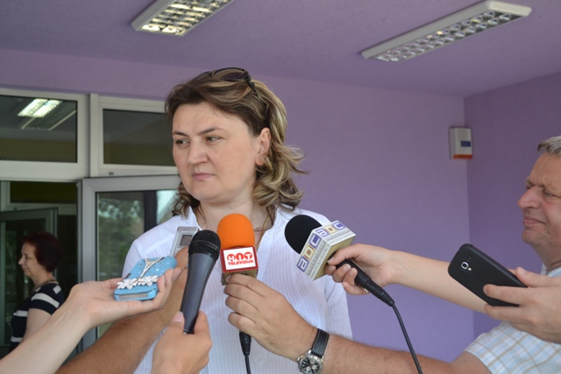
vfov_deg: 28.1
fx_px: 748
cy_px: 187
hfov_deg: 41.1
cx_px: 280
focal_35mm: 48
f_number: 5.6
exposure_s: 1/125
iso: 200
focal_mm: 32
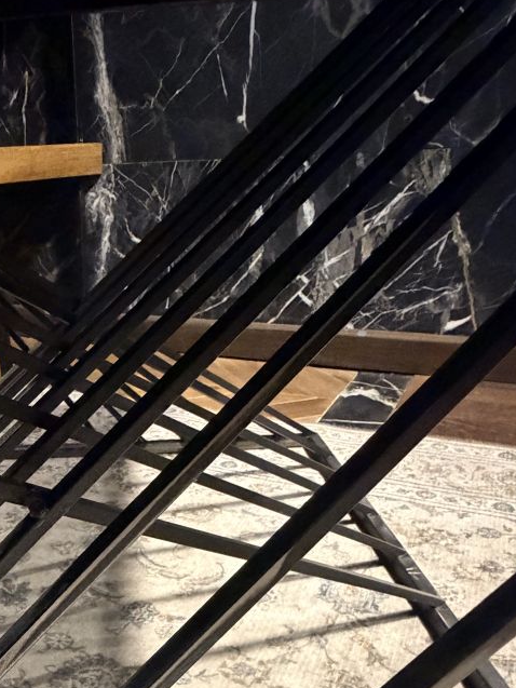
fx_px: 596
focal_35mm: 30
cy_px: 636
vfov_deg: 51.8
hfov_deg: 44.3
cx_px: 94
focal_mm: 2.22
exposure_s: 1/60
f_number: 2.2
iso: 1250
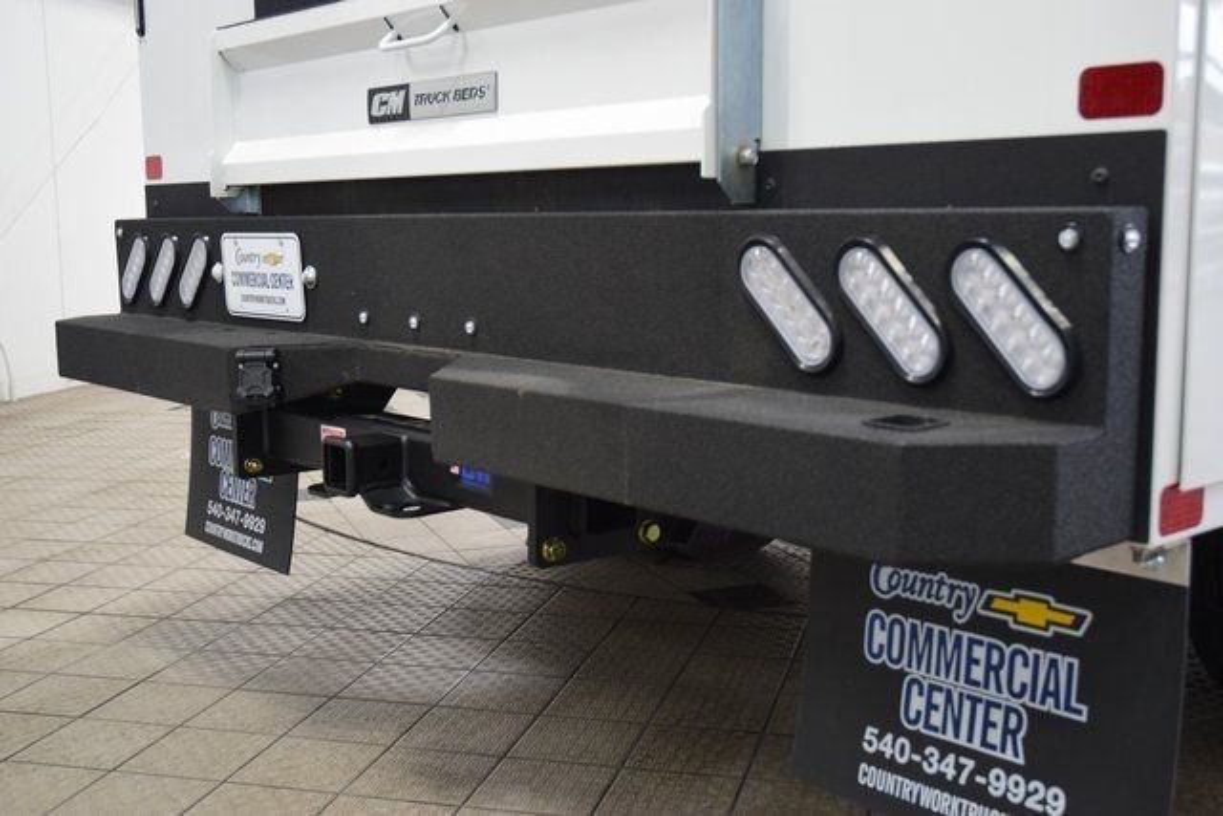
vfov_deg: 33.0
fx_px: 1376
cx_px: 612
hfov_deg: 47.9
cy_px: 408
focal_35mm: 40
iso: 1600
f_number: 4
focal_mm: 27
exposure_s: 1/60
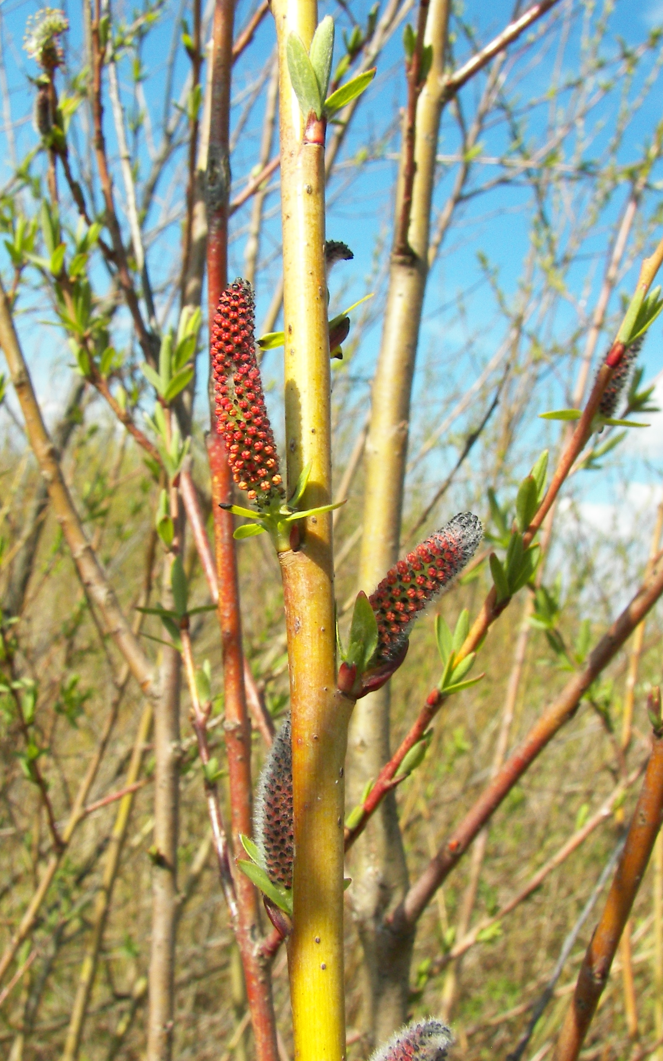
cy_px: 526
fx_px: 1127
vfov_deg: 50.4
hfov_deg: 32.8
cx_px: 313
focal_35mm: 39
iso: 100
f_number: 7.1
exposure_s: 1/250
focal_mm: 6
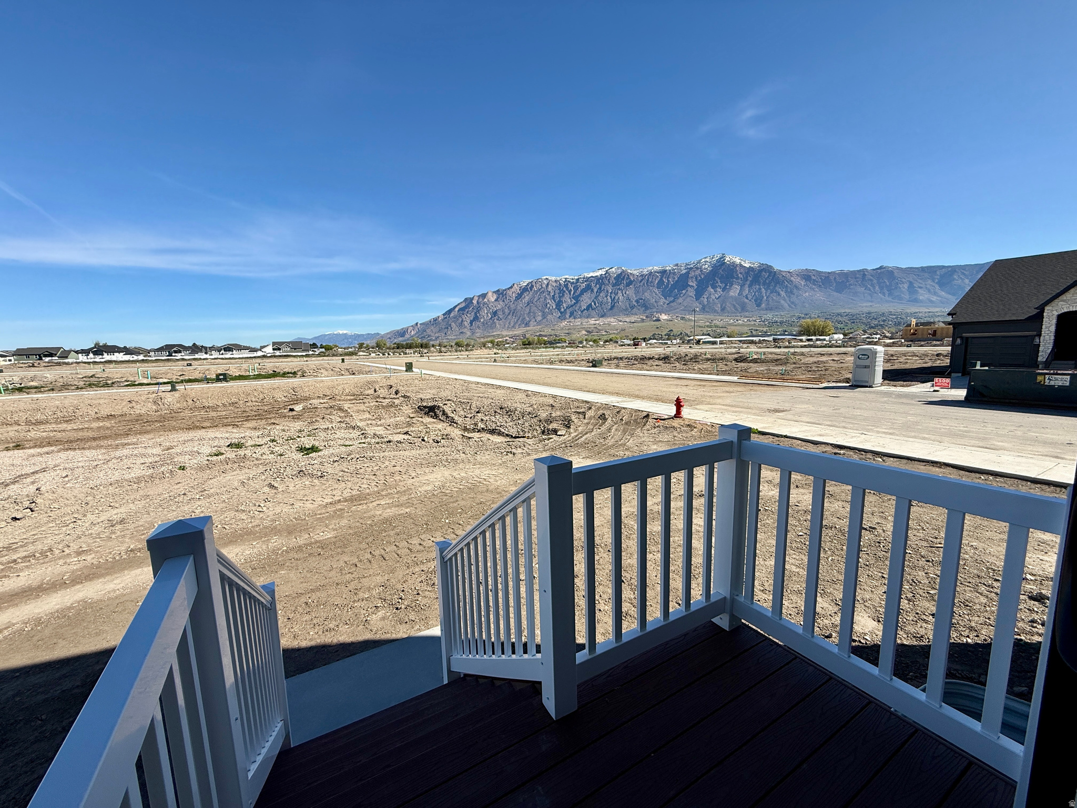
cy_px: 404
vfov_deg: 85.7
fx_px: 436
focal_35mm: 14
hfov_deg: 102.1
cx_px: 538
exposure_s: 1/2410
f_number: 2.2
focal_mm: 2.22
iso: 50
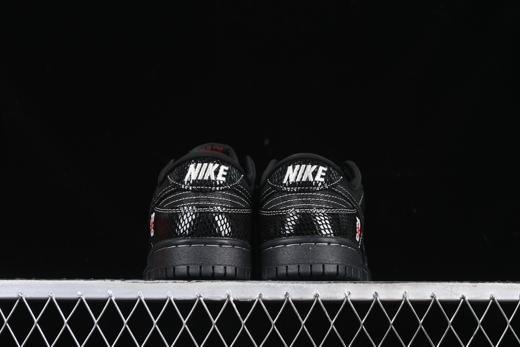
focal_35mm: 76
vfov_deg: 18.0
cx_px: 262
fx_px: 1098
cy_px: 172
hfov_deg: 26.6
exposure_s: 1/60
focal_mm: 50
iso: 160
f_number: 6.3
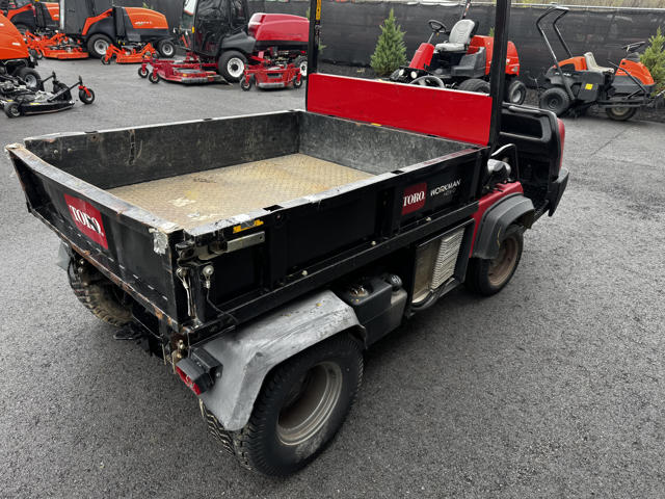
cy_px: 250
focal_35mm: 24
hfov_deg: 71.6
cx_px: 332
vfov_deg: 56.8
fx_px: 461
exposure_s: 1/289
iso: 80
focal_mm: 6.76
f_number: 1.78
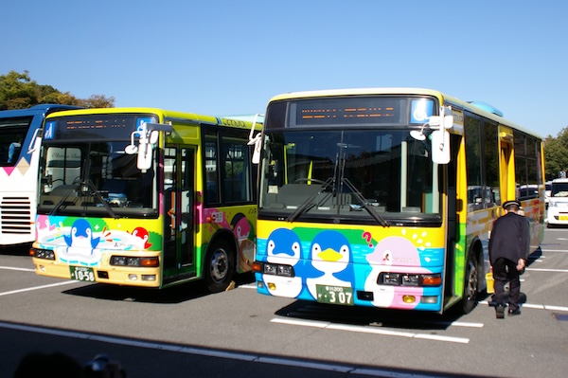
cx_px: 284
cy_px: 189
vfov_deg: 31.8
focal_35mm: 42
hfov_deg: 46.4
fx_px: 662
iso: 400
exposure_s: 1/4000
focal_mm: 28
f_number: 4
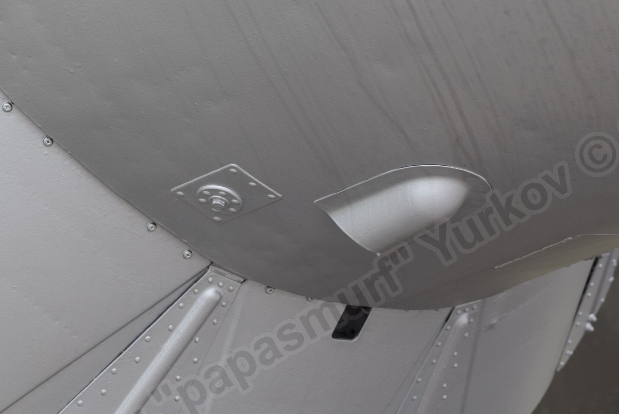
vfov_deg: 7.1
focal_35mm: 195
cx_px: 363
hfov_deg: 10.6
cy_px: 221
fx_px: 3348
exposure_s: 1/250
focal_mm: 105
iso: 400
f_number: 8
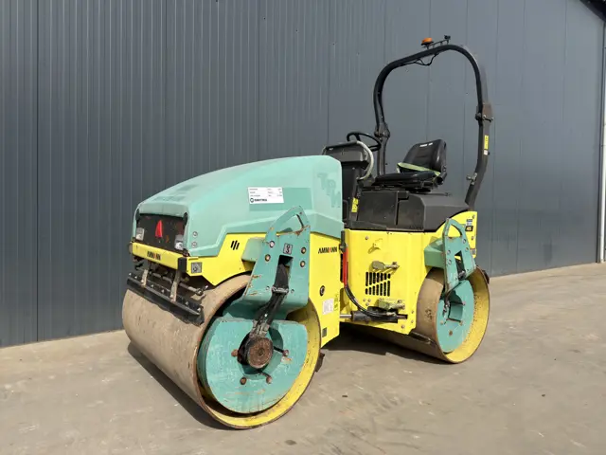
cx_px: 303
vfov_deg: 56.8
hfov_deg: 71.6
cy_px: 228
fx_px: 420
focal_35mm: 24
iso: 64
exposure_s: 1/4926
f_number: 1.78
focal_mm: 6.76
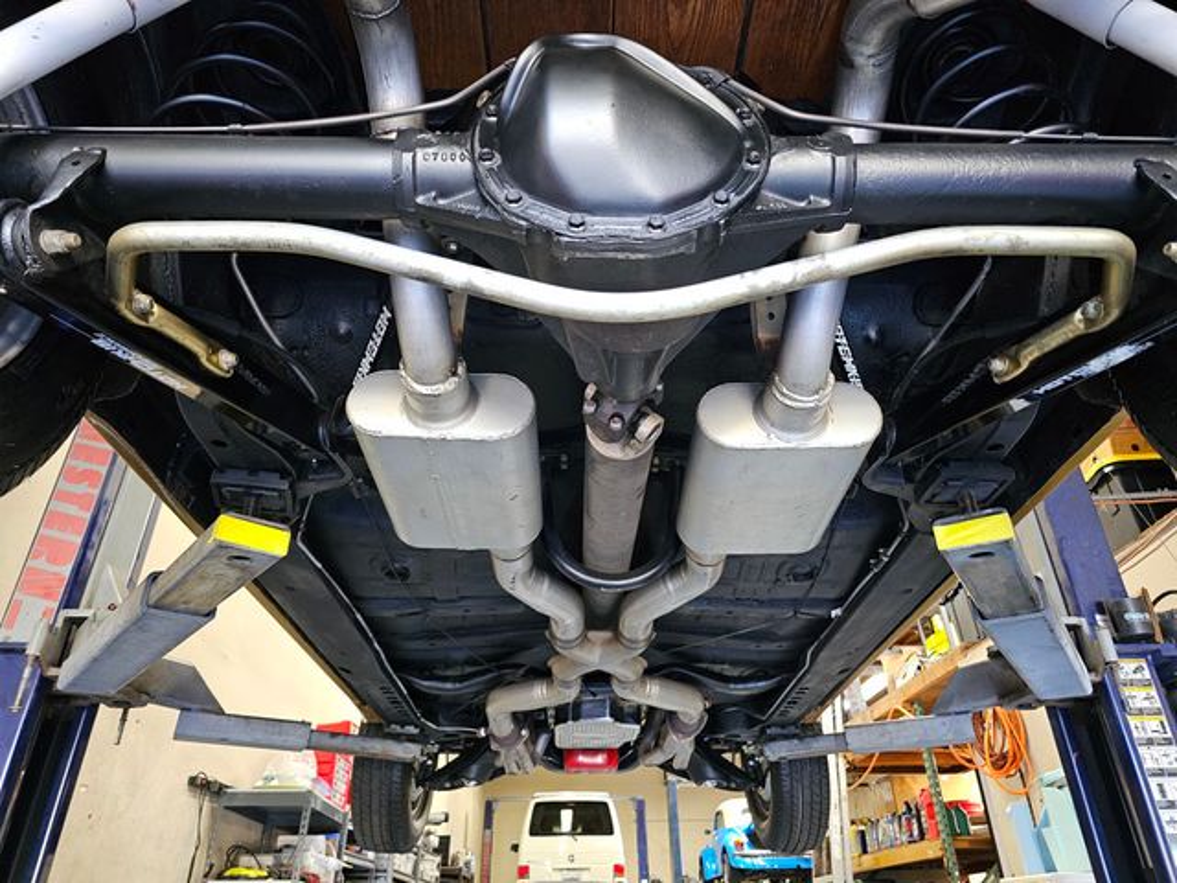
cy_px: 442
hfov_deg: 73.9
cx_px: 588
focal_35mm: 23
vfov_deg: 58.9
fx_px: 782
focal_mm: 6.3
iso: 640
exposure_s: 1/60
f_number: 1.7
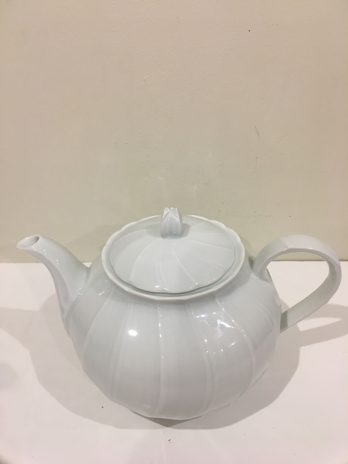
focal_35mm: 29
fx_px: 389
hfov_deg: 48.2
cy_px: 232
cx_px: 174
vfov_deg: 61.7
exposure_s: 1/33
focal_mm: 4.15
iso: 64
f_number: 2.2
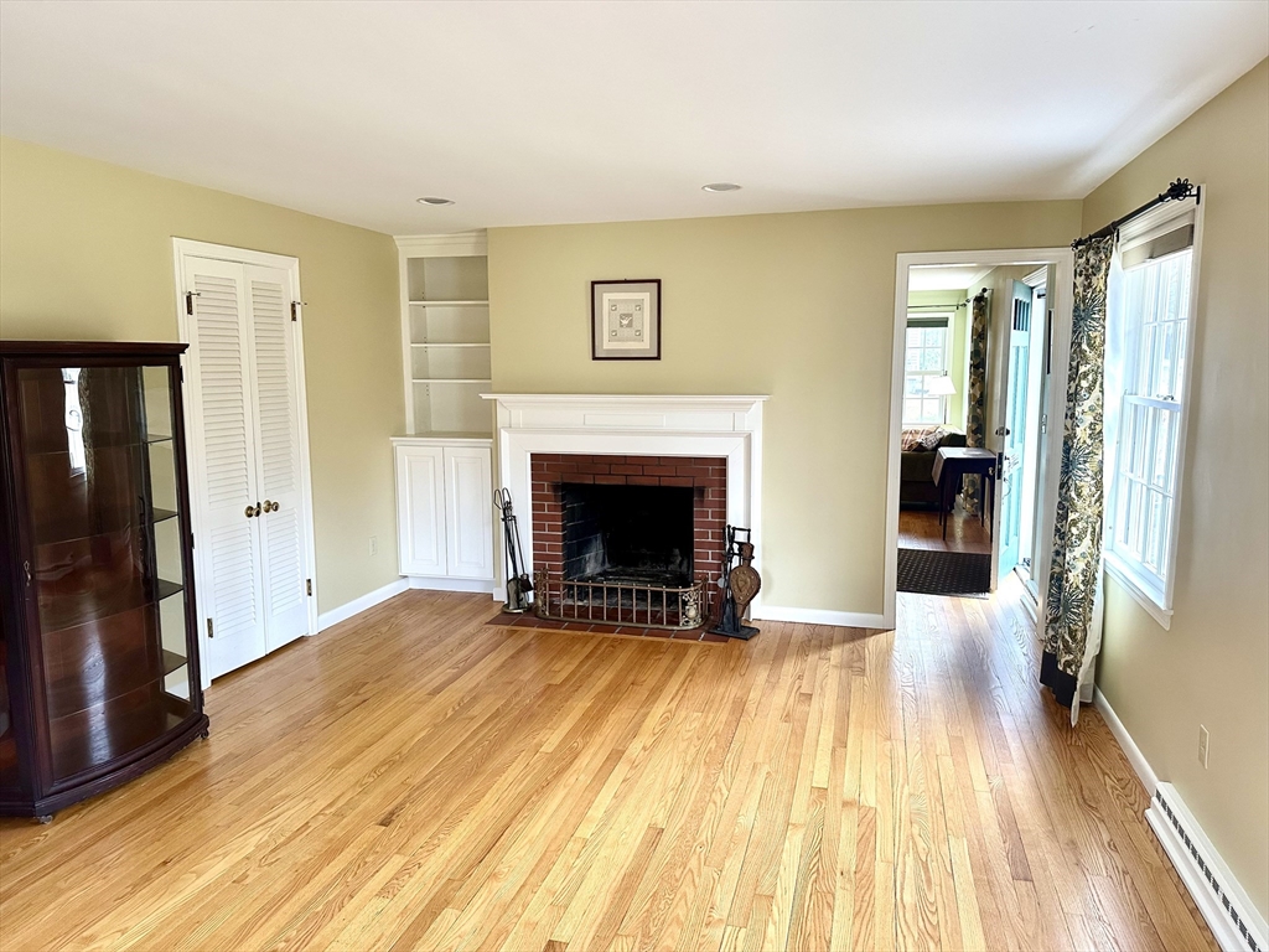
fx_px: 880
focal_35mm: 24
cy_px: 476
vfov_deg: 56.8
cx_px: 634
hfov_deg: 71.6
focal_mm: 6.86
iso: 250
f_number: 1.78
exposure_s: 1/60
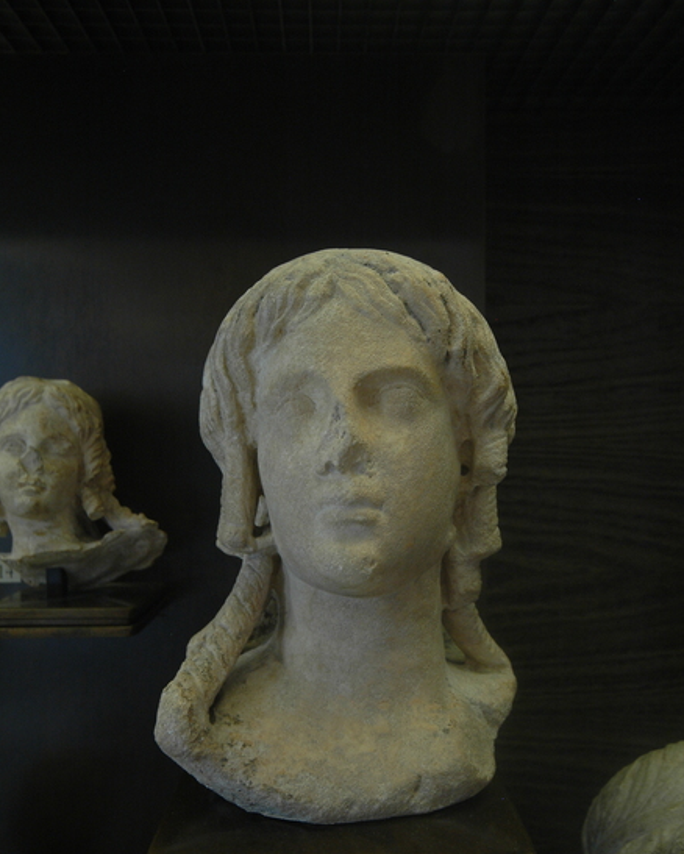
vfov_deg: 52.8
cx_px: 342
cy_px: 433
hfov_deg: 43.4
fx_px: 860
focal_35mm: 34
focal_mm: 20
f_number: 5.6
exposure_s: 1/5
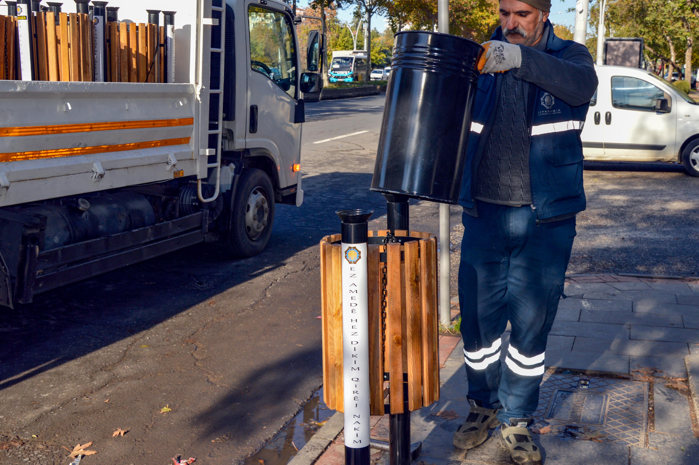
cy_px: 196
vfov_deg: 29.8
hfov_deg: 43.6
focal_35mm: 45
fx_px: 873
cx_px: 367
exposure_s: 1/200
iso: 100
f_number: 6.3
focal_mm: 24
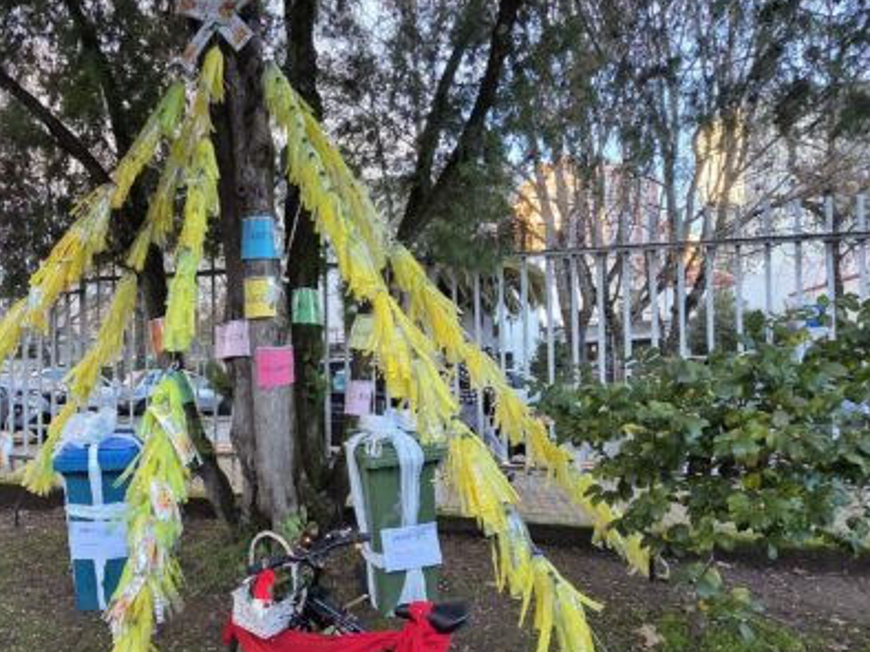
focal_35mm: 22
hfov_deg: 73.3
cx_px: 268
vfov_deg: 60.6
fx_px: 553
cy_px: 385
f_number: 2.2
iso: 125
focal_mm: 2.2
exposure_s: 1/101
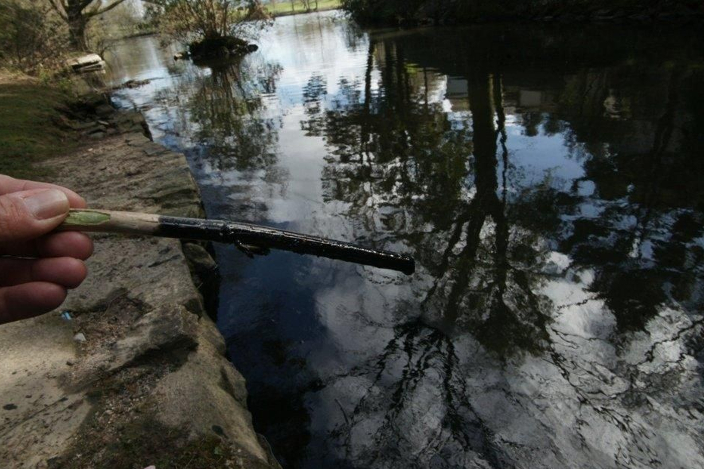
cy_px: 222
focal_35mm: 22
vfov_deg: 57.2
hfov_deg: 78.6
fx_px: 430
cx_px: 347
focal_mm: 20
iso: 800
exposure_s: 1/60
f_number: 22
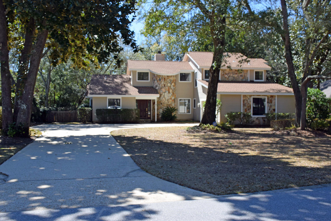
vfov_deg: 38.4
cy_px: 110
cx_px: 166
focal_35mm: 34
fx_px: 317
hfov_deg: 55.1
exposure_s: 1/250
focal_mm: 23
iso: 220
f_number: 8
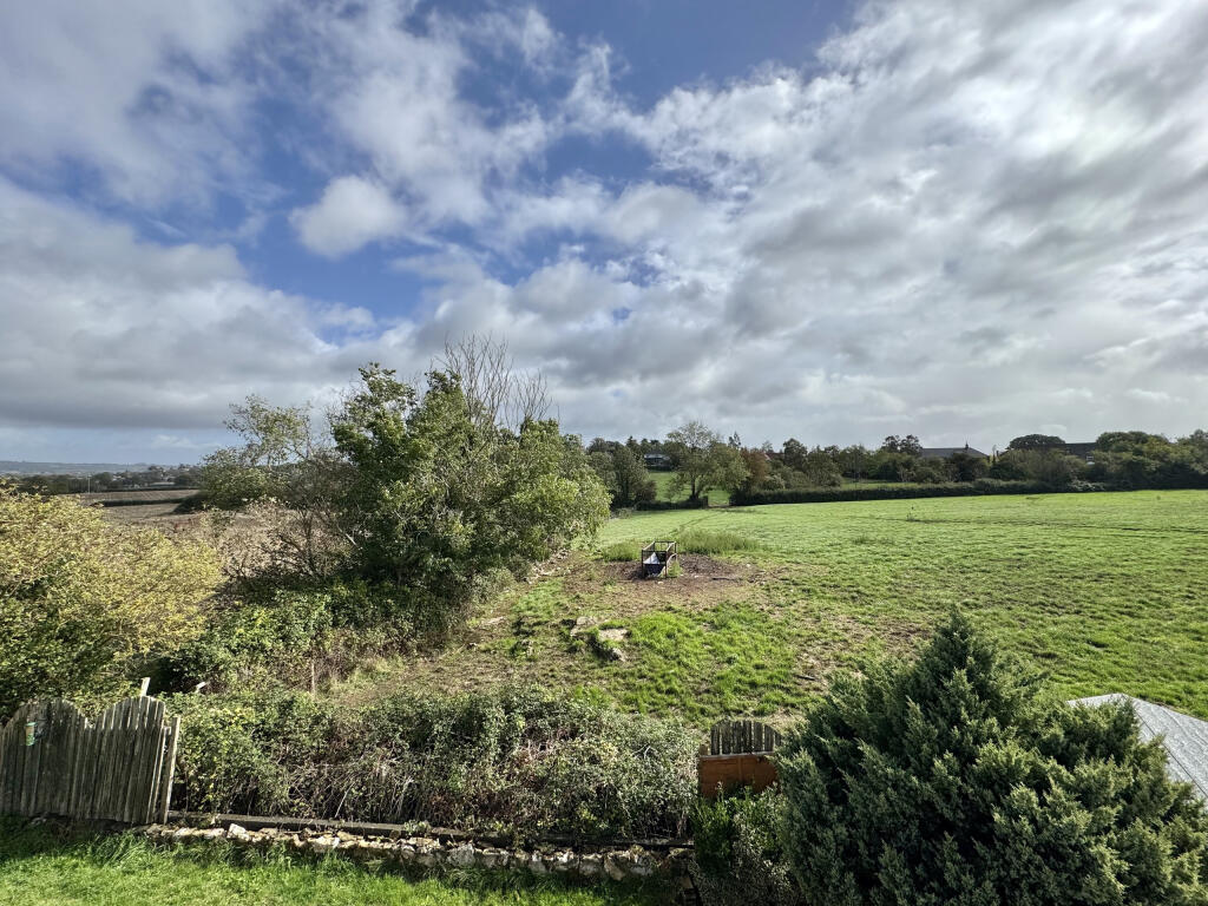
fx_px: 489
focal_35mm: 14
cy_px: 453
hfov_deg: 102.1
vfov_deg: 85.7
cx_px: 604
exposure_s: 1/3247
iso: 50
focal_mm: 2.22
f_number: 2.2
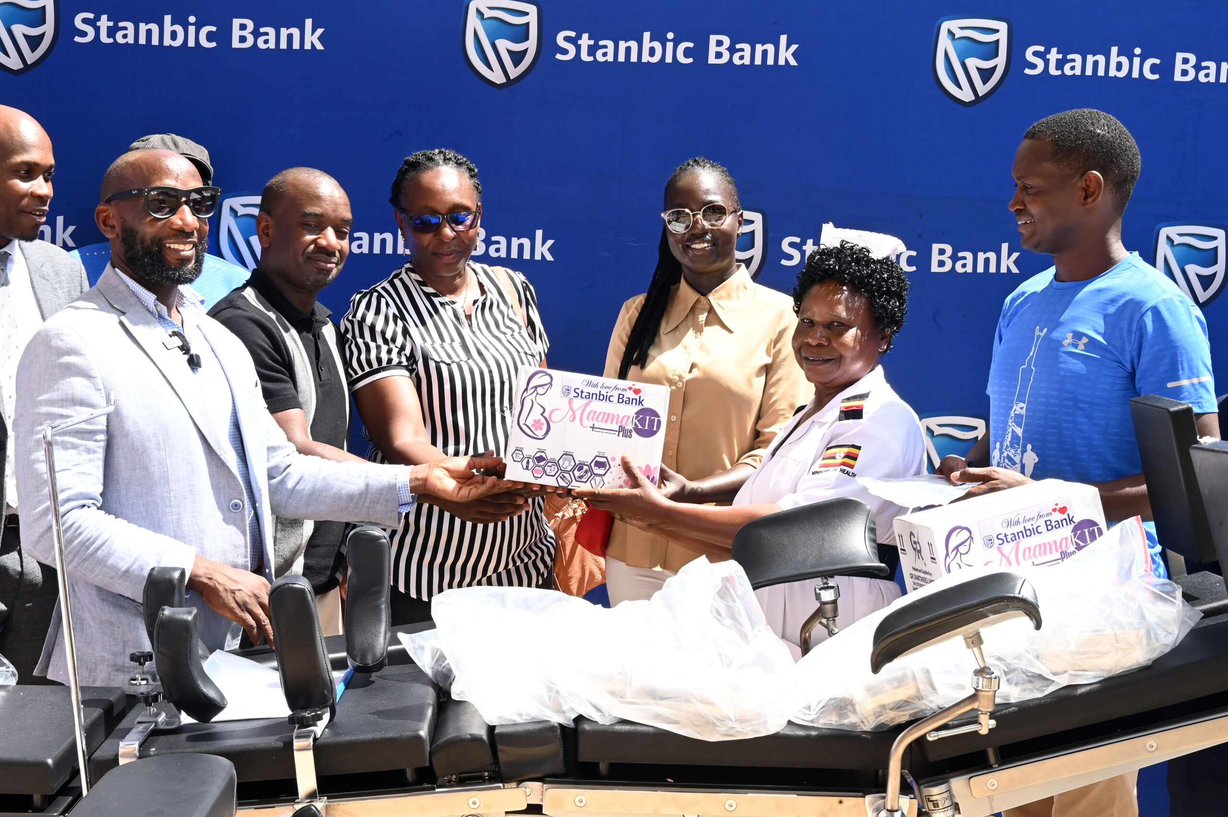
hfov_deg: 35.7
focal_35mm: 56
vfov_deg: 24.2
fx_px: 1909
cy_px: 408
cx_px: 614
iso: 800
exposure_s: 1/100
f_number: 20
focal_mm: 56
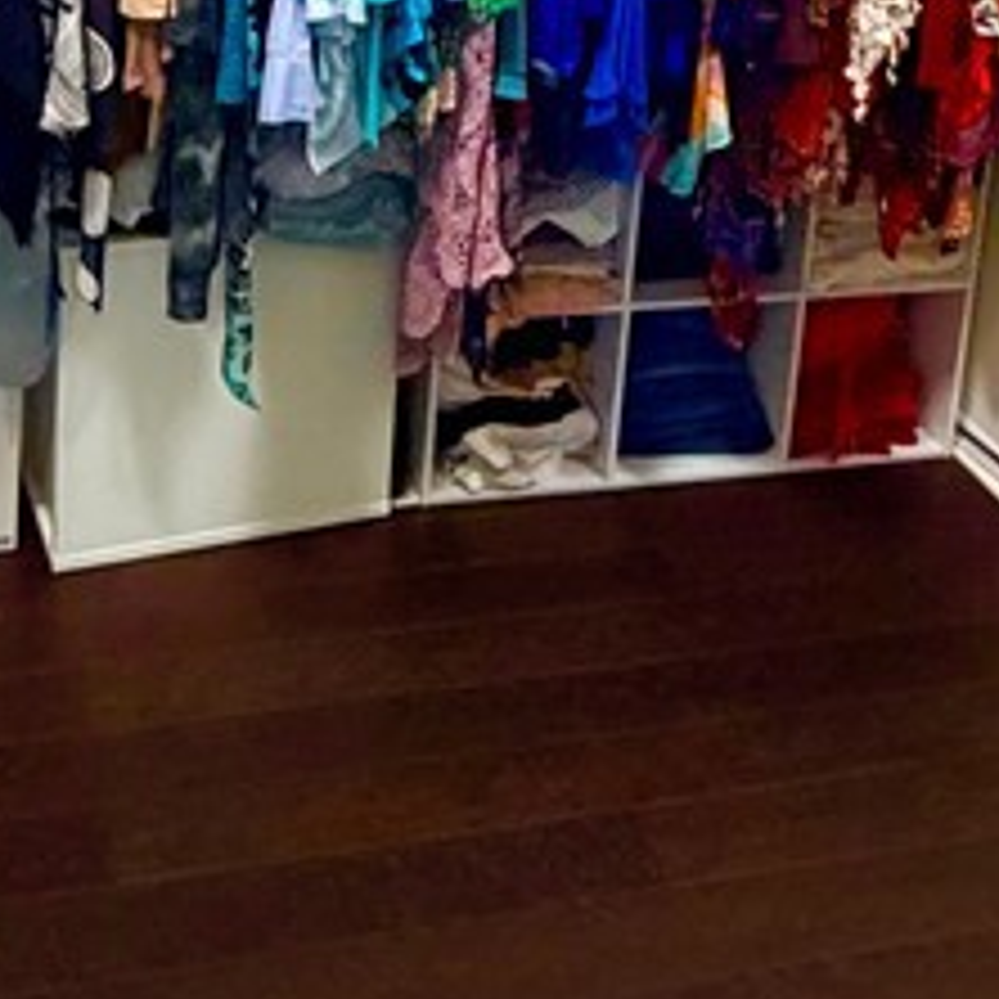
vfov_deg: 27.4
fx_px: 1861
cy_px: -117
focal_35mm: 57
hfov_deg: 30.0
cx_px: 441
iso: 500
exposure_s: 1/60
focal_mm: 2.22
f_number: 2.2
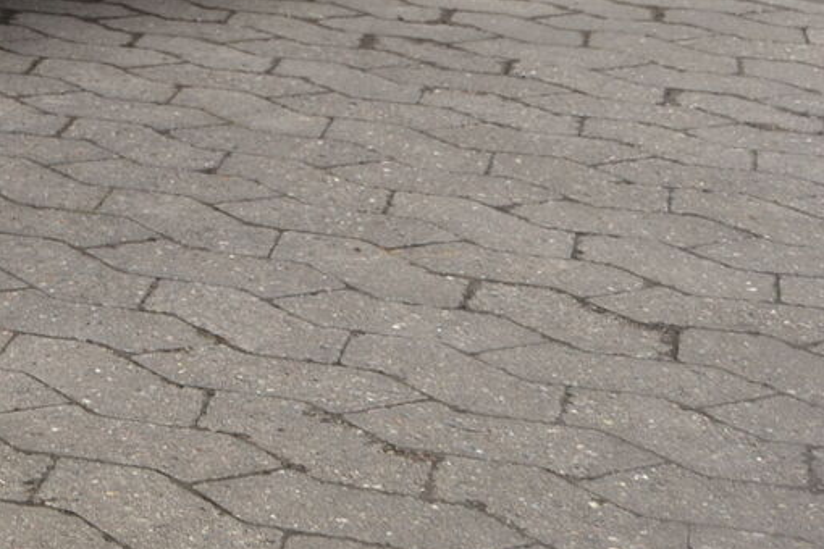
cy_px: -478
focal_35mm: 113
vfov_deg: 11.2
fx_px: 2586
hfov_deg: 15.9
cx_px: -572
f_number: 5.6
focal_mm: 20
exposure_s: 1/125
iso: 100
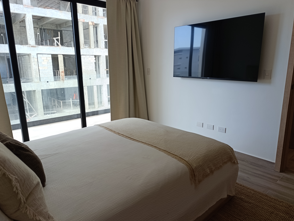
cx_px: 147
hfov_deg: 71.6
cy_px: 112
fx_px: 204
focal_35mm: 24
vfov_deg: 56.8
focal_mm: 6.14
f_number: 1.6
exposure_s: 1/100
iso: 100
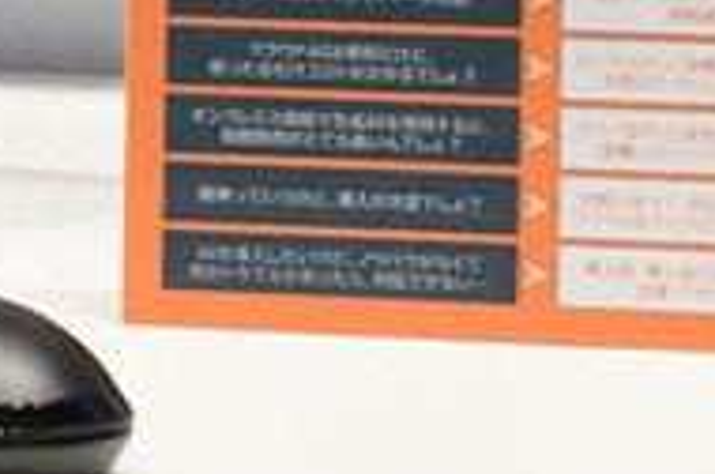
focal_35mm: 253
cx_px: -1200
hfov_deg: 7.4
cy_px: -734
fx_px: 5016
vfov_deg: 5.2
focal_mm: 40
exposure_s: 1/80
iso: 800
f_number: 5.6
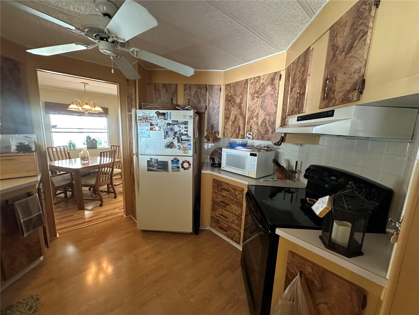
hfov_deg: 102.1
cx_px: 210
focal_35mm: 14
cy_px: 158
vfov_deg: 85.7
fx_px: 169
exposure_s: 1/60
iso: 800
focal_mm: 2.22
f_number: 2.2
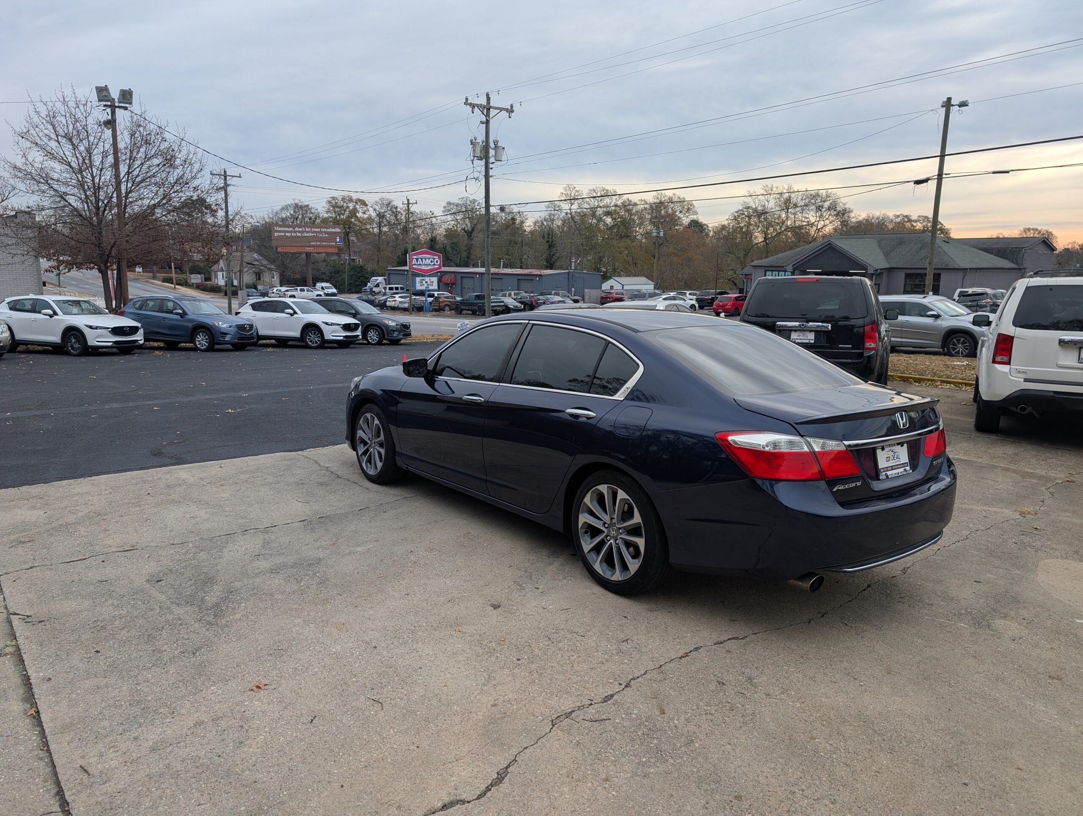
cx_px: 542
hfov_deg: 71.5
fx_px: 752
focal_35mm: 24
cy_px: 408
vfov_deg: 56.9
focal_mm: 6.9
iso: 21
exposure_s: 1/538
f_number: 1.68
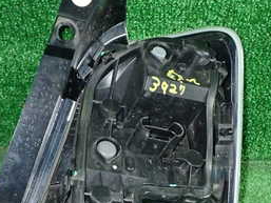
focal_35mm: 70
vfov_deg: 20.9
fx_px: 548
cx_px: 105
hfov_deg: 27.7
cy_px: 142
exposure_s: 1/30
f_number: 6.3
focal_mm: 5.4
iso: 640
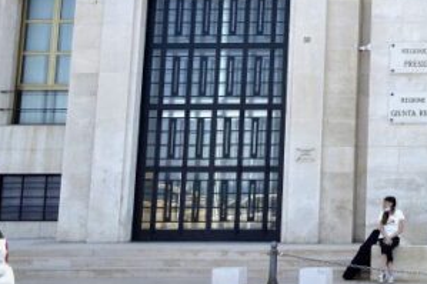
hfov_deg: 20.5
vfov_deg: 14.4
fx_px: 1091
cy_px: -44
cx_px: 531
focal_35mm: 92
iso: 400
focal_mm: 32
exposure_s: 1/640
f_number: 5.6
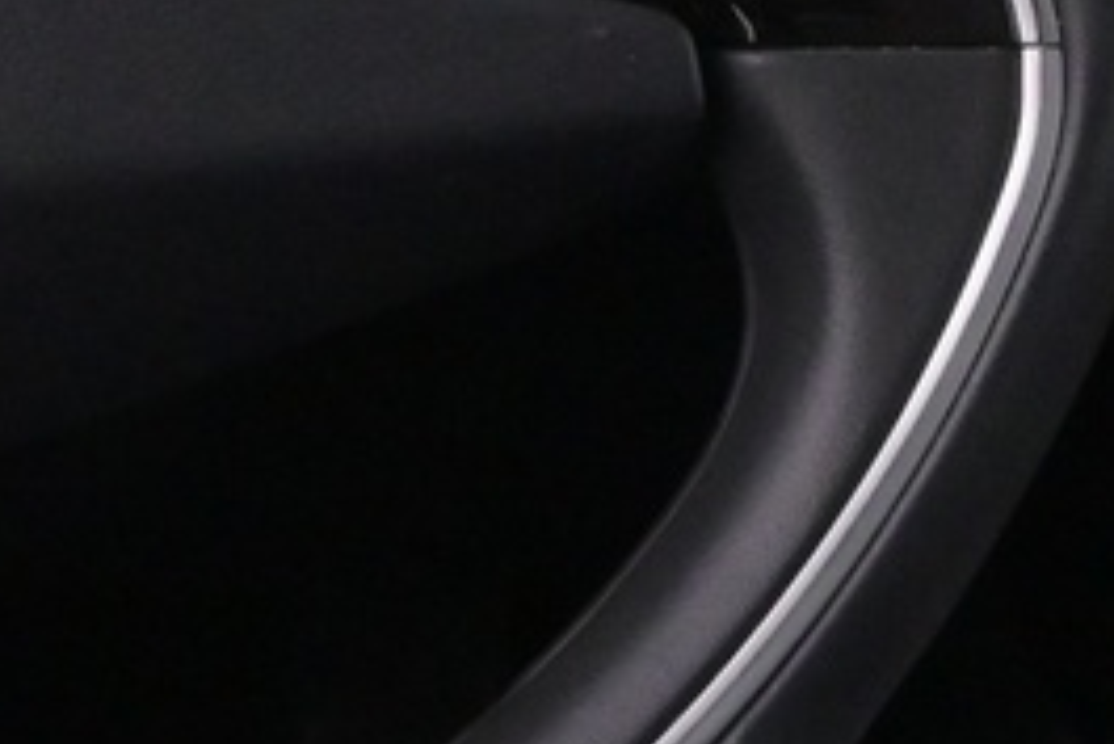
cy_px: -256
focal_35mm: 238
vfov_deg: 5.7
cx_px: -467
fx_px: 7368
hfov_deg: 8.5
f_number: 4.5
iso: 2800
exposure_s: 1/40
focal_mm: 26
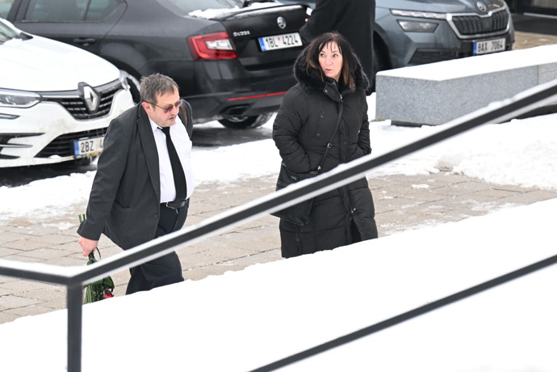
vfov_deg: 5.7
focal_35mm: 240
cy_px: 186
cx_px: 278
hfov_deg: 8.6
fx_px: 3713
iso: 1600
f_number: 5
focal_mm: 160
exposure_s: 1/200
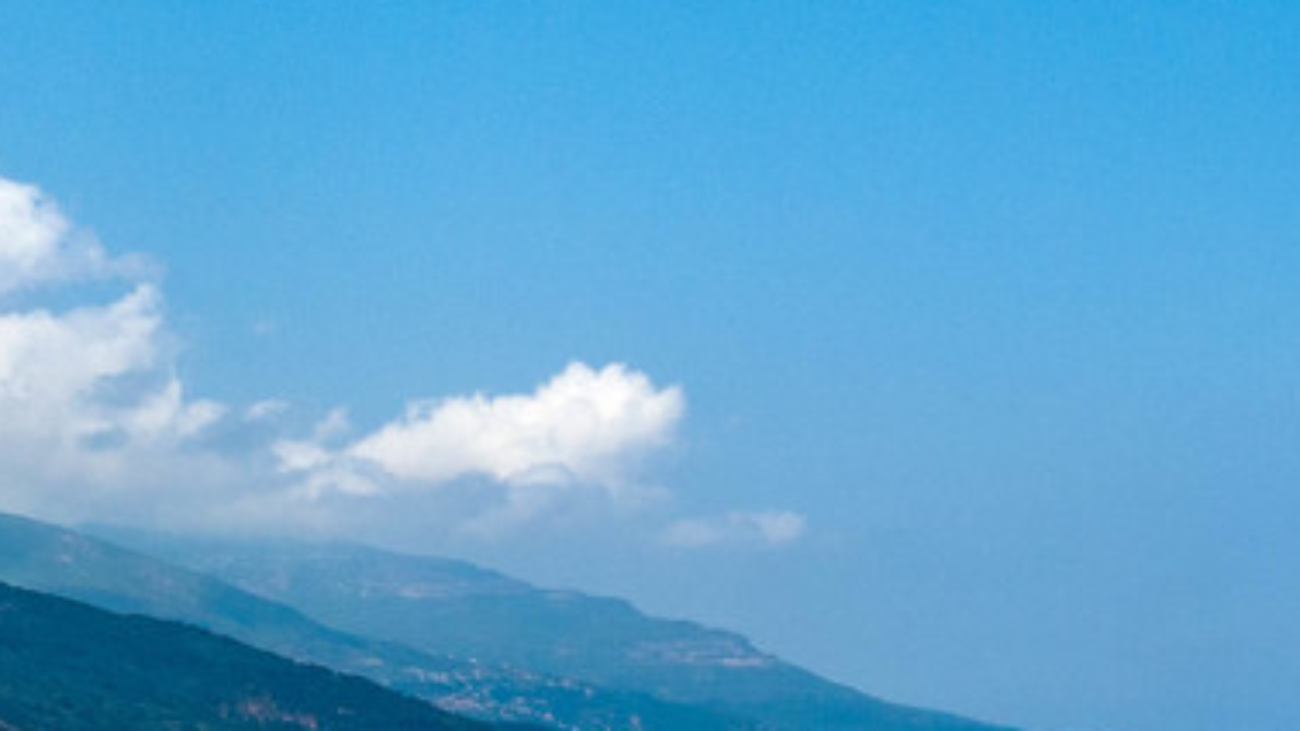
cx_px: 1414
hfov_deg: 18.6
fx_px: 3826
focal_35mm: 111
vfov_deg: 9.9
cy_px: 1628
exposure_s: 1/500
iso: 100
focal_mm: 12.3
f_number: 7.1
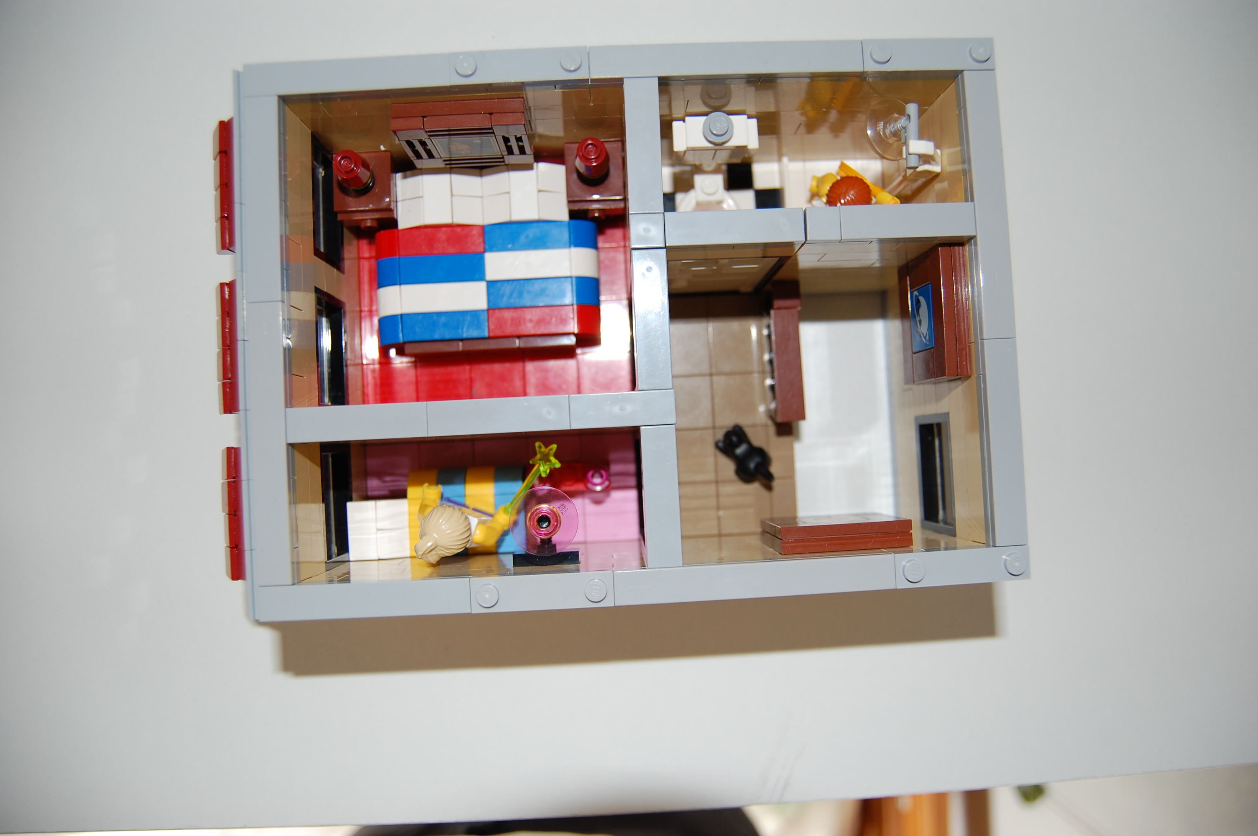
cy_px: 418
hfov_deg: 67.4
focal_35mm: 27
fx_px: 943
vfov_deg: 47.8
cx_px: 629
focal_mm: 18
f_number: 3.5
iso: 200
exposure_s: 1/60
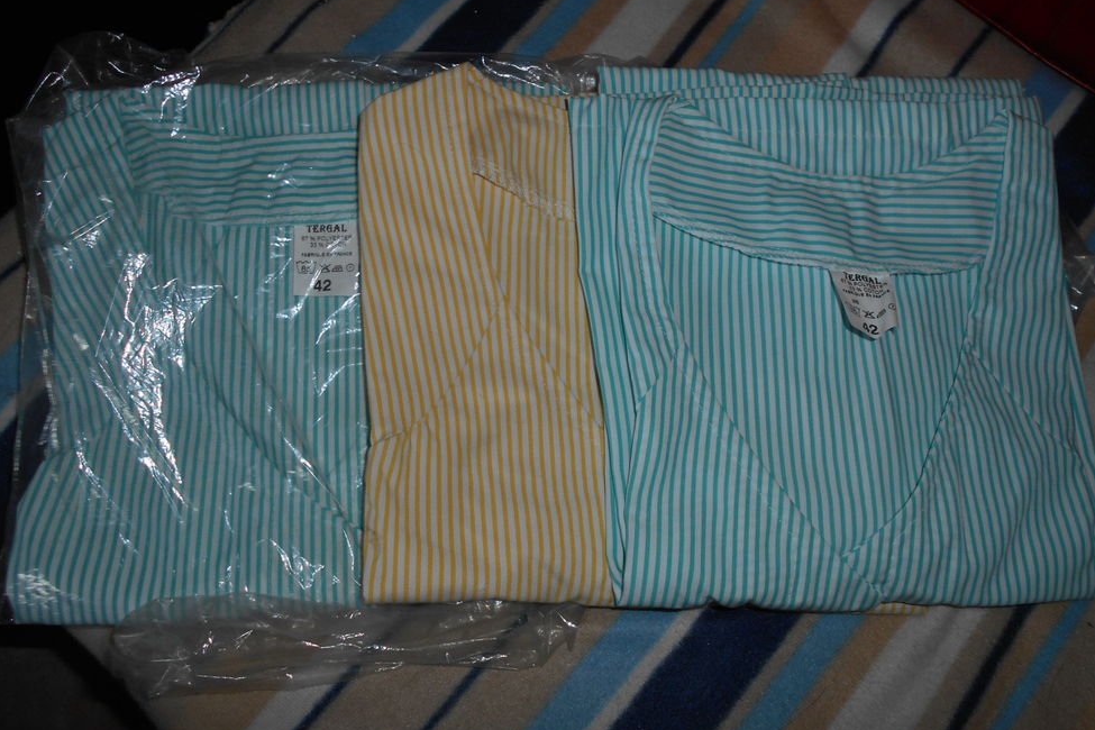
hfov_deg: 58.7
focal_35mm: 32
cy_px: 321
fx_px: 973
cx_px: 559
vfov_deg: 41.0
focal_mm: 5.1
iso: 80
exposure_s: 1/25
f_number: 3.4
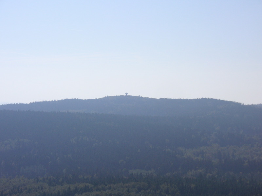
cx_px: 131
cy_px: 98
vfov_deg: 14.1
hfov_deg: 18.7
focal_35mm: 105
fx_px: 795
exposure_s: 1/180
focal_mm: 17.1
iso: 50
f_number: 13
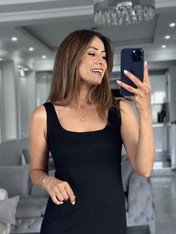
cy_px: 156
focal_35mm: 75
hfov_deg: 19.6
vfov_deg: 25.8
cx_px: 80
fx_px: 508
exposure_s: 1/63
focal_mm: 6.86
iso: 125
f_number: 1.78
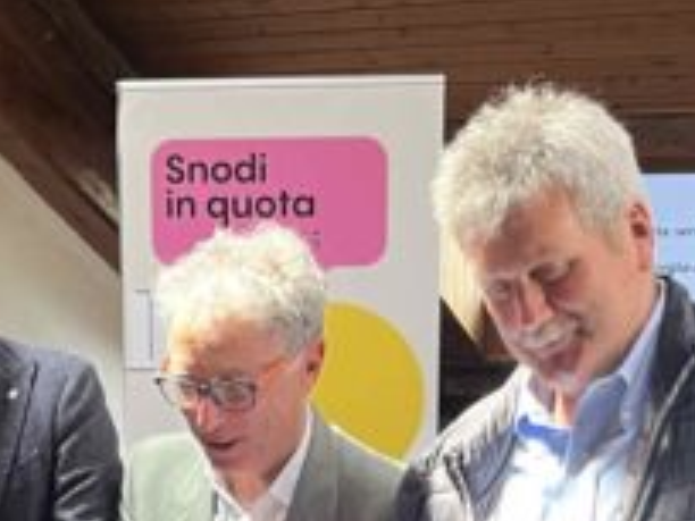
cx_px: 269
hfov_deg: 20.0
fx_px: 1968
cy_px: 698
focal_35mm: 98
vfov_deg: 14.4
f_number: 1.6
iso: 125
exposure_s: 1/85
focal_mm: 5.1
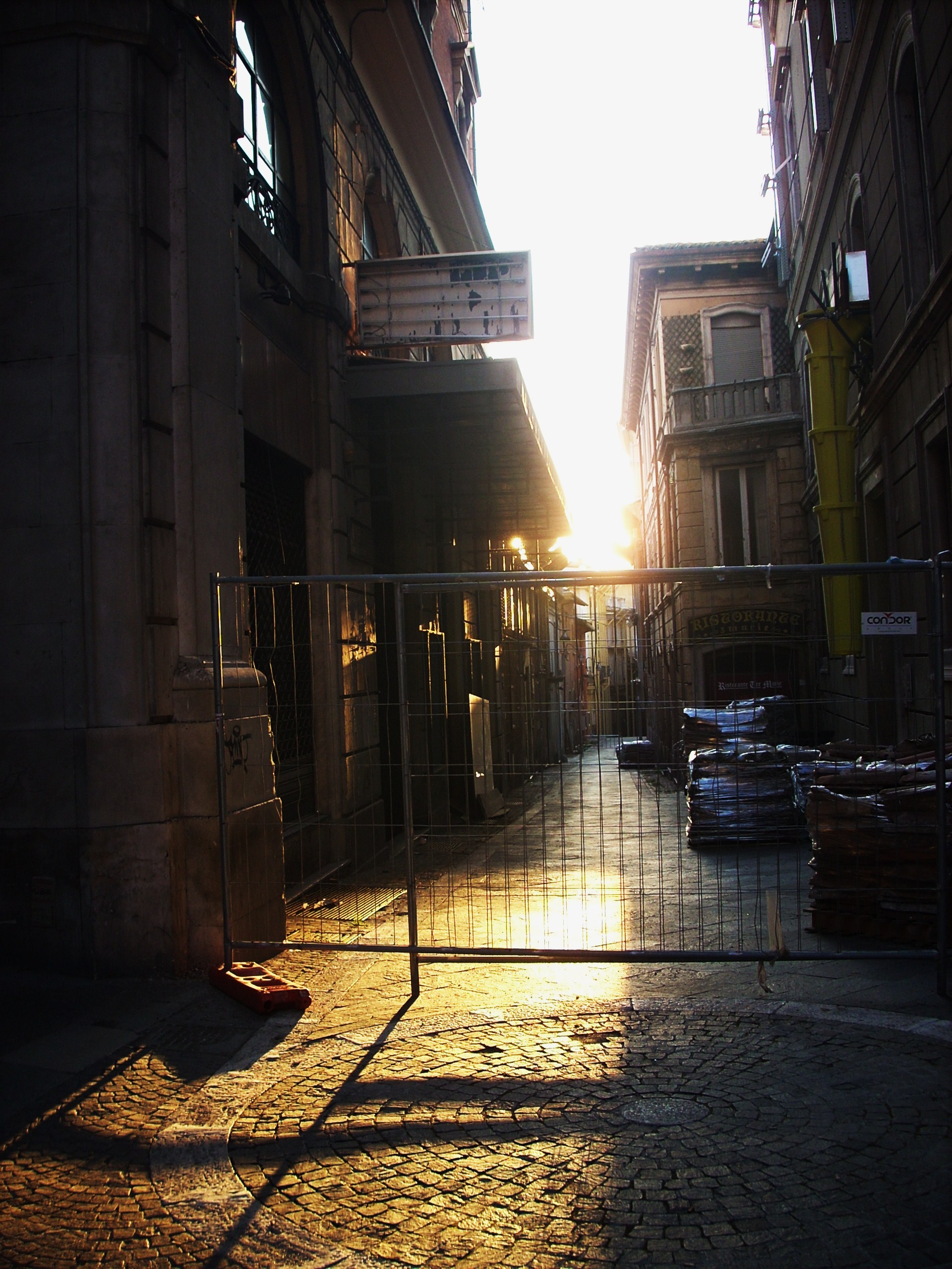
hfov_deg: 38.7
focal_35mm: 37
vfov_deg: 50.1
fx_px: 1357
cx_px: 476
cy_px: 634
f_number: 2.8
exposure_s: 1/40.6
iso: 64
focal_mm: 6.2
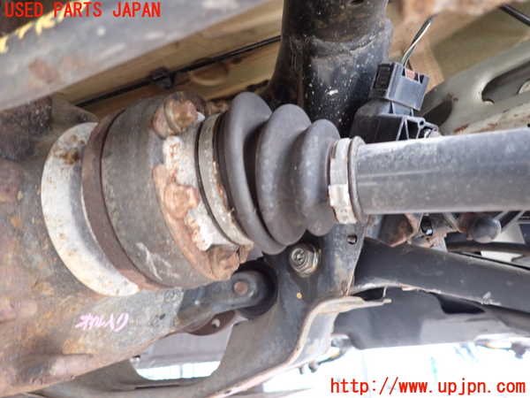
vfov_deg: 54.9
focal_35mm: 25
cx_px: 265
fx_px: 383
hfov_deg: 69.4
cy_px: 199
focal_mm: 4.5
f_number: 2
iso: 500
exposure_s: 1/30
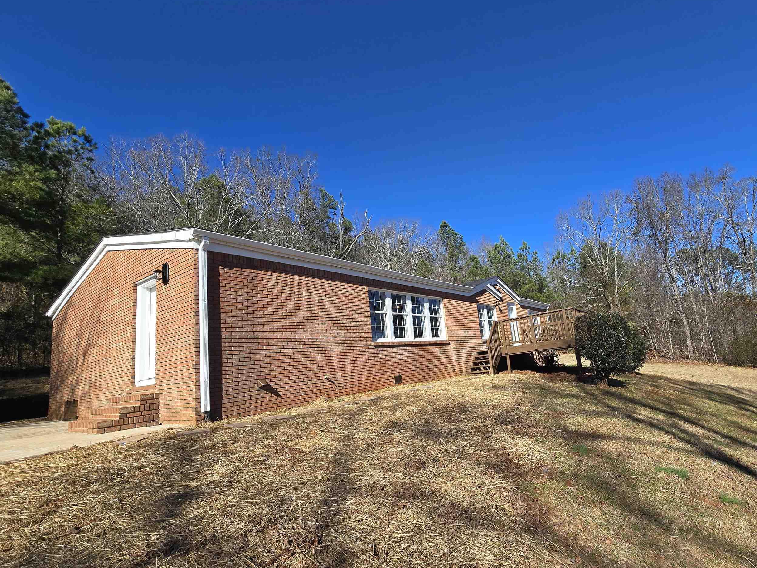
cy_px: 292
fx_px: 350
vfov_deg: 78.1
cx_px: 437
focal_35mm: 16
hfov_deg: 93.8
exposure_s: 1/2271
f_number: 2.2
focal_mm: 2.2
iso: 50
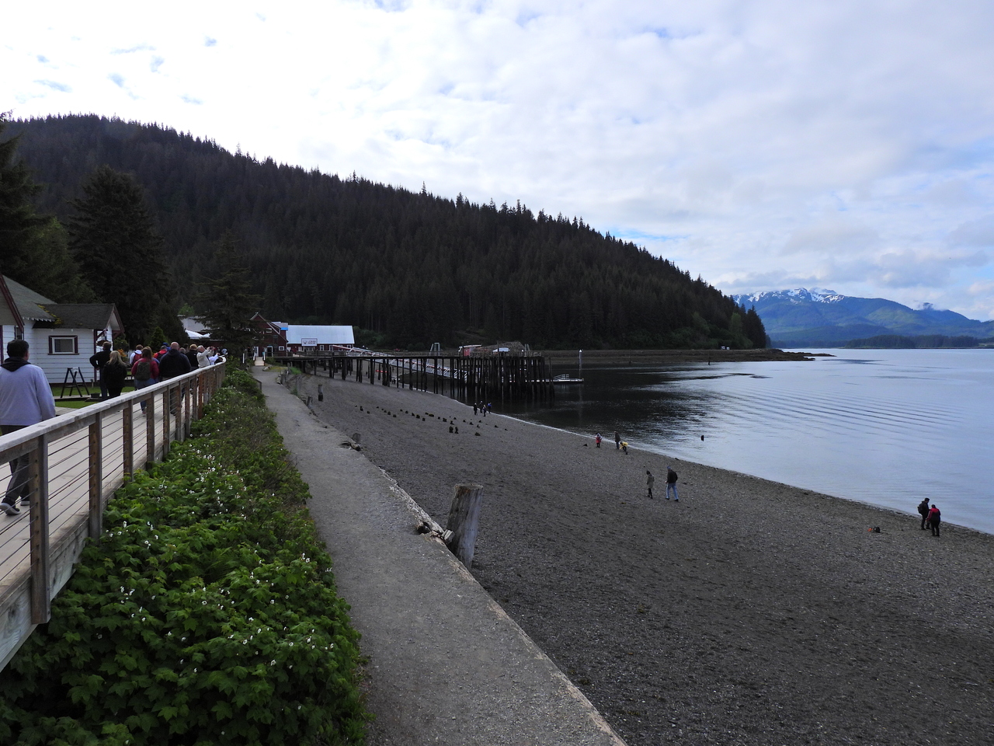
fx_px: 689
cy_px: 373
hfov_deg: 71.6
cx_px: 497
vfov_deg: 56.8
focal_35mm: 24
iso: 100
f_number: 3.5
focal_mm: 4.3
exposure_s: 1/1600
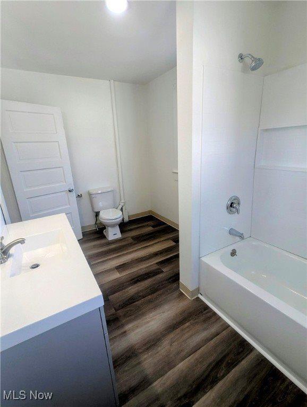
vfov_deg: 94.4
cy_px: 204
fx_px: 189
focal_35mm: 16
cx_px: 154
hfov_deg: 78.2
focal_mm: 2.35
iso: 58
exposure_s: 1/60
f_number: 2.2
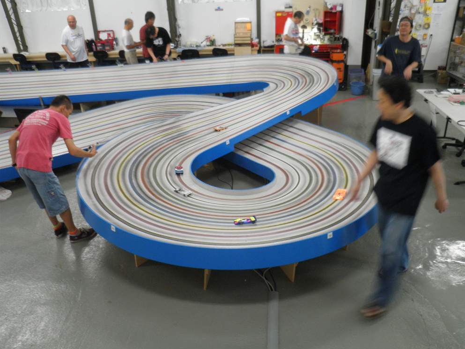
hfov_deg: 61.6
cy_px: 170
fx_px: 390
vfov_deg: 48.2
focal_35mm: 29
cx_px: 240
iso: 200
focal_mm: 5
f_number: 3.2
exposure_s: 1/20
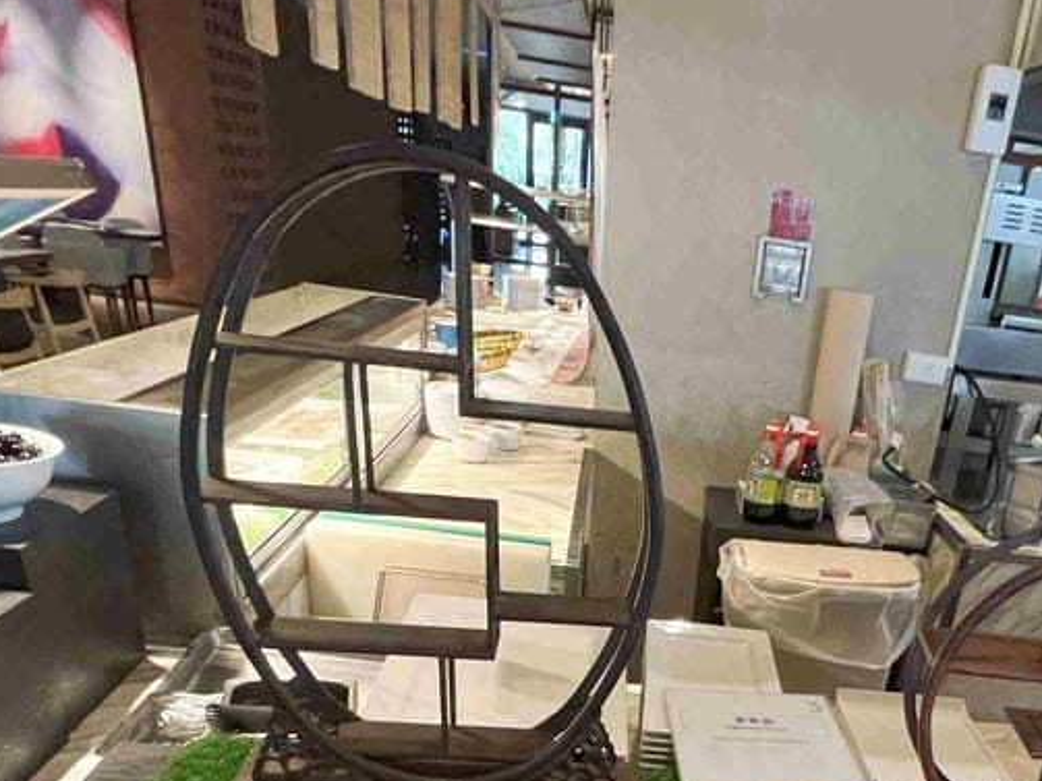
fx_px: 933
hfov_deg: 56.5
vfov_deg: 38.6
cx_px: 733
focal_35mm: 31
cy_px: 833
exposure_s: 1/60
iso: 500
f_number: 1.8
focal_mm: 1.57
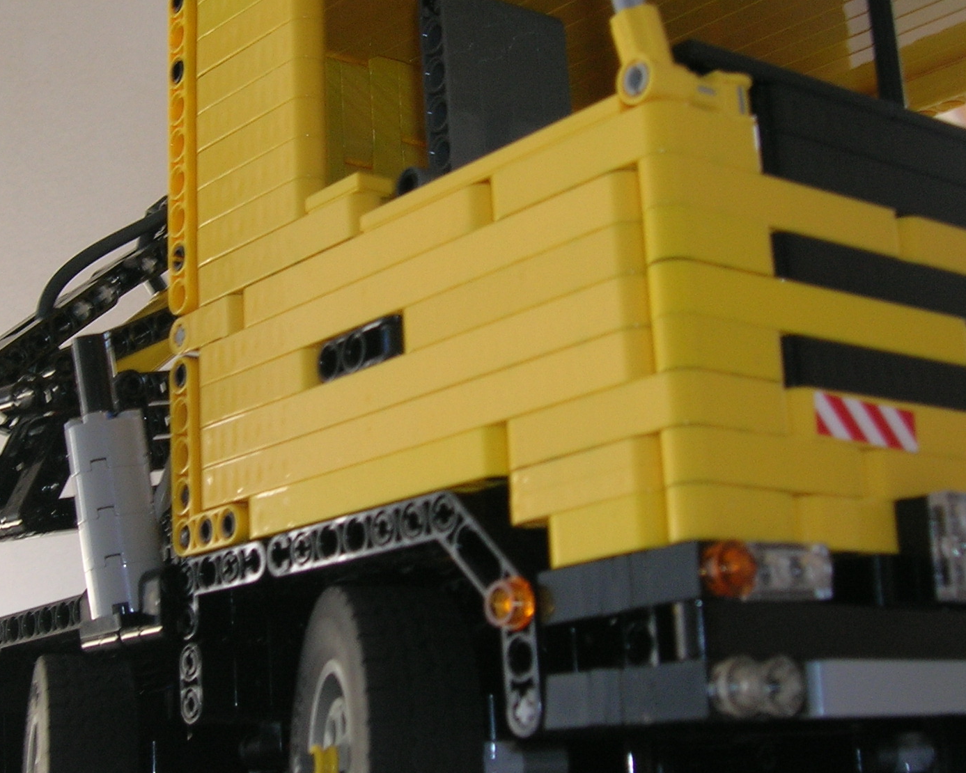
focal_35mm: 62
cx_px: 359
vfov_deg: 24.6
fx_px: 1773
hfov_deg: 30.3
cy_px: 402
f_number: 2.9
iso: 50
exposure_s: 1/30
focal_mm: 5.7
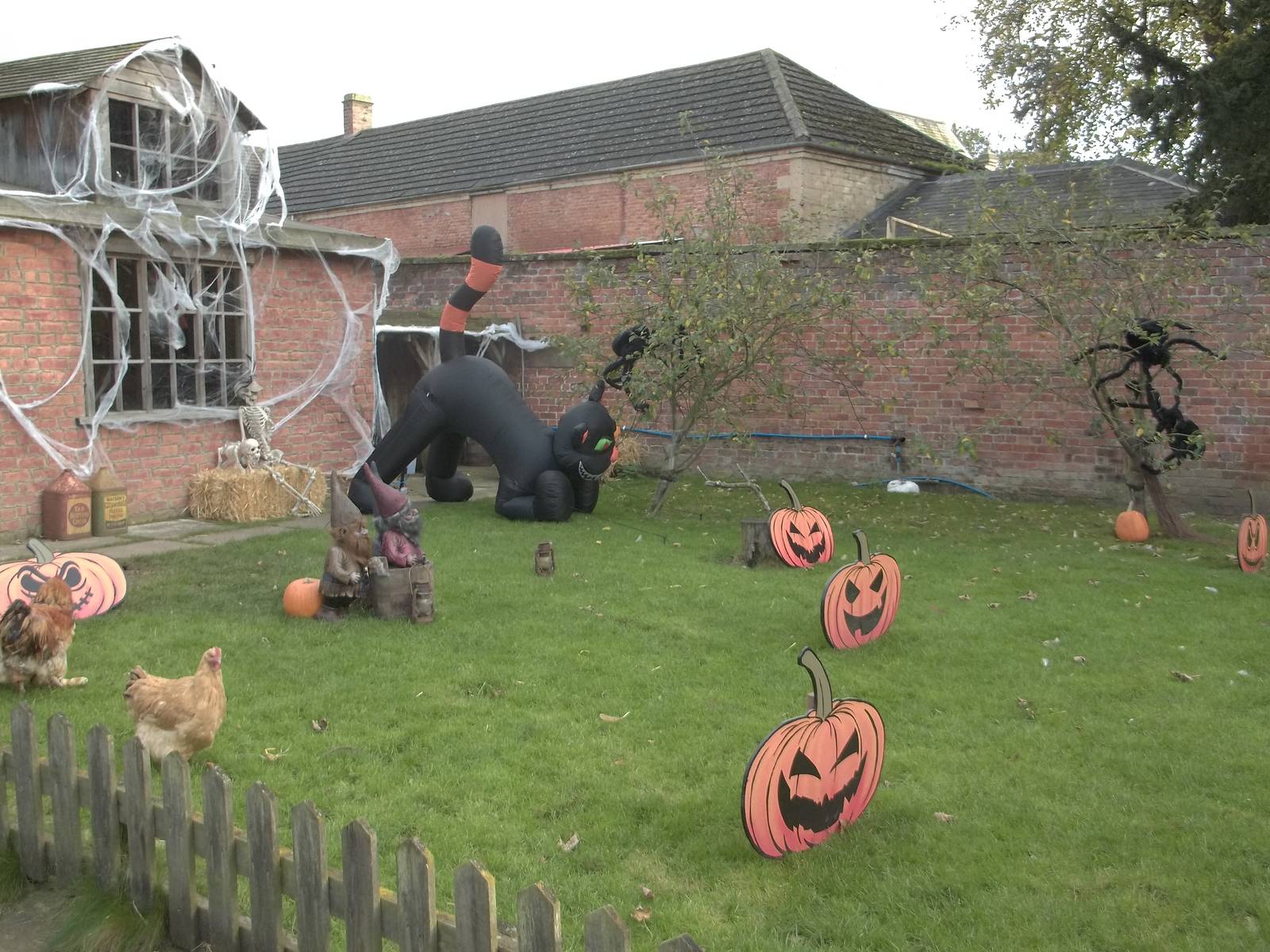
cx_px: 635
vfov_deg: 42.9
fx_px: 1211
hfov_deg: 55.4
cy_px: 476
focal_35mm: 33
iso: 80
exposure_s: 1/160
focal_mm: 5.9
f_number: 3.3
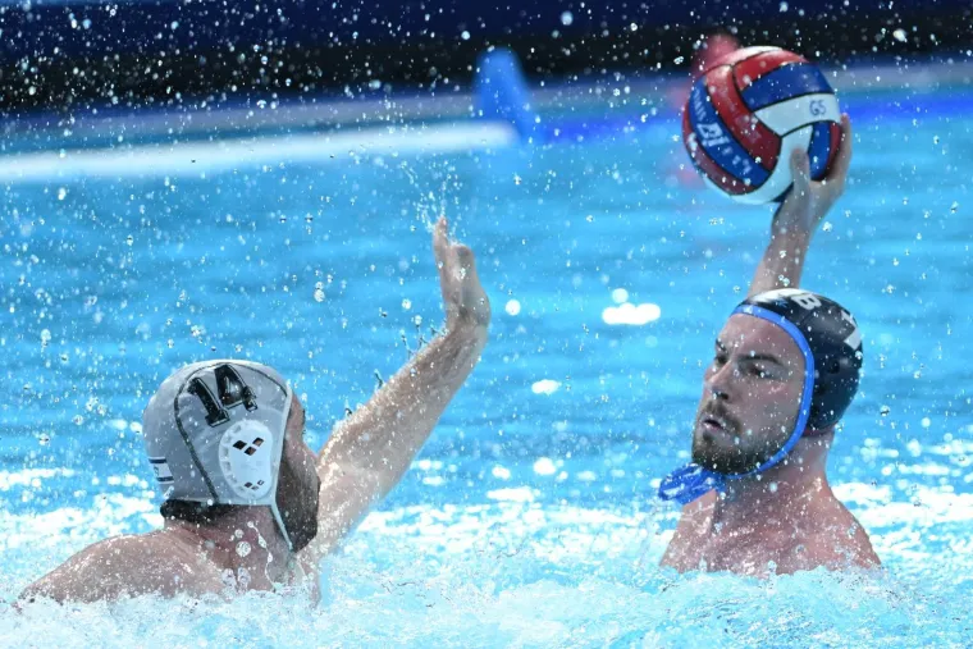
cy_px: 324
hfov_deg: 10.3
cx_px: 486
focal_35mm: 200
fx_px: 5406
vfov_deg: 6.9
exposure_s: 1/1600
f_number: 4
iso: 3200
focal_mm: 200
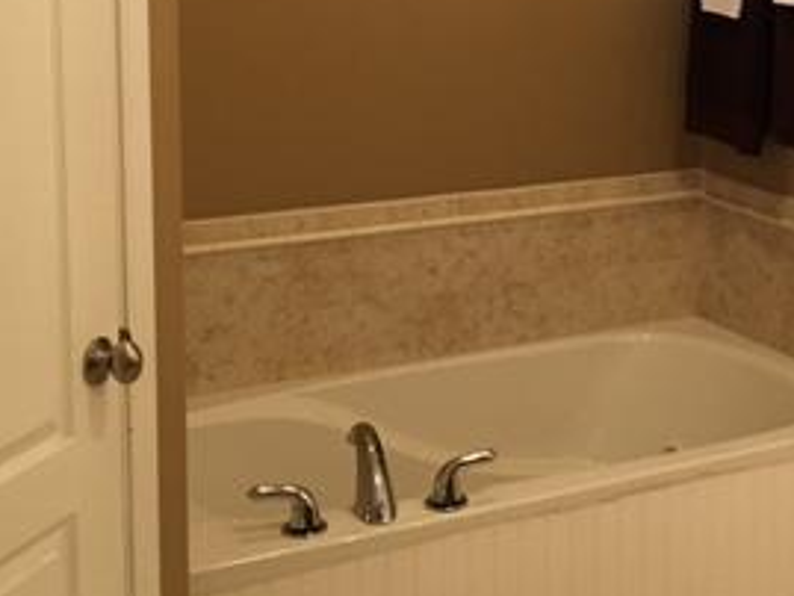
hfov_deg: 27.2
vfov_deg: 20.8
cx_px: 705
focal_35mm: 69
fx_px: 1583
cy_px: 50
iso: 64
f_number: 2.2
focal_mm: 4.15
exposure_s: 1/15
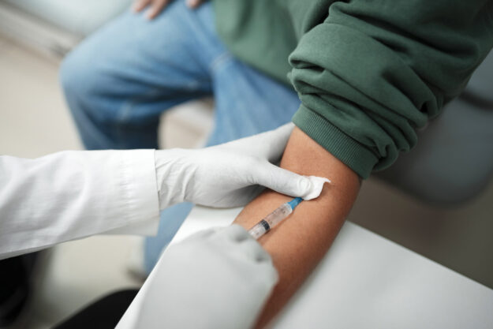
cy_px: 164
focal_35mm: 35
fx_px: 479
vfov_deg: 37.9
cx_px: 246
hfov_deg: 54.4
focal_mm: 35
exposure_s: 1/400
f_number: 1.6
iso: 500
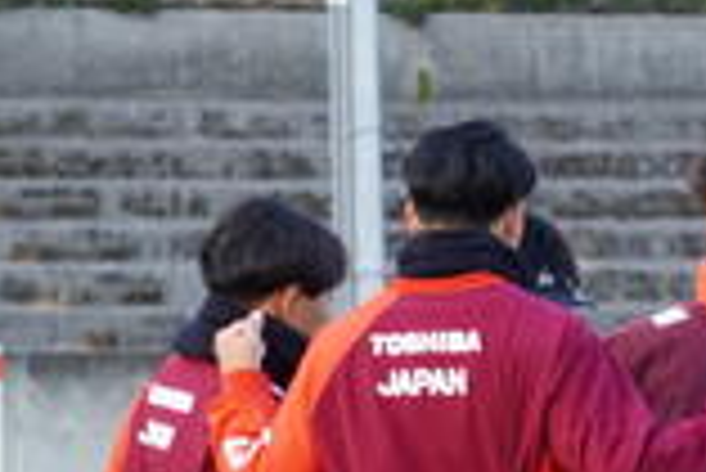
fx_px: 9913
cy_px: 692
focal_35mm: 505
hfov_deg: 4.1
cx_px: 607
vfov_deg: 2.7
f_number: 5.6
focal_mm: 106
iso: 1000
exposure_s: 1/320
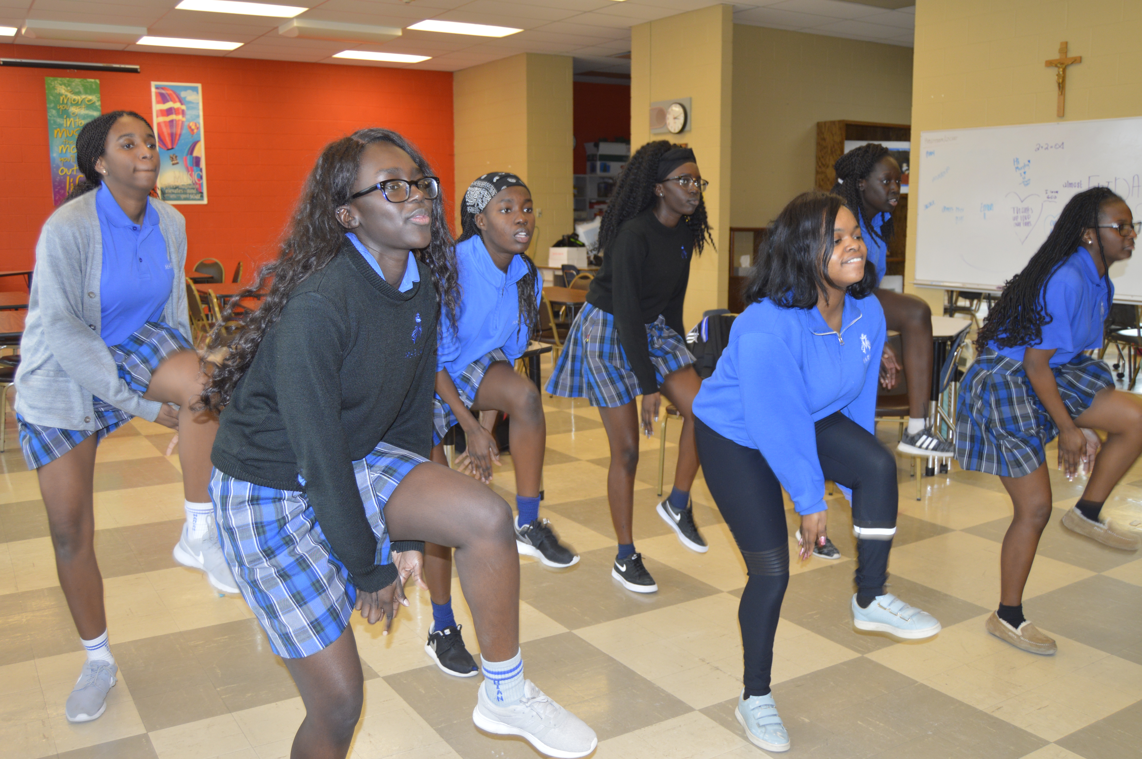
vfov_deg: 39.9
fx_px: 1046
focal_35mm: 33
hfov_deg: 57.3
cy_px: 380
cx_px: 571
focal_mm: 22
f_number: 4
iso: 400
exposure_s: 1/80
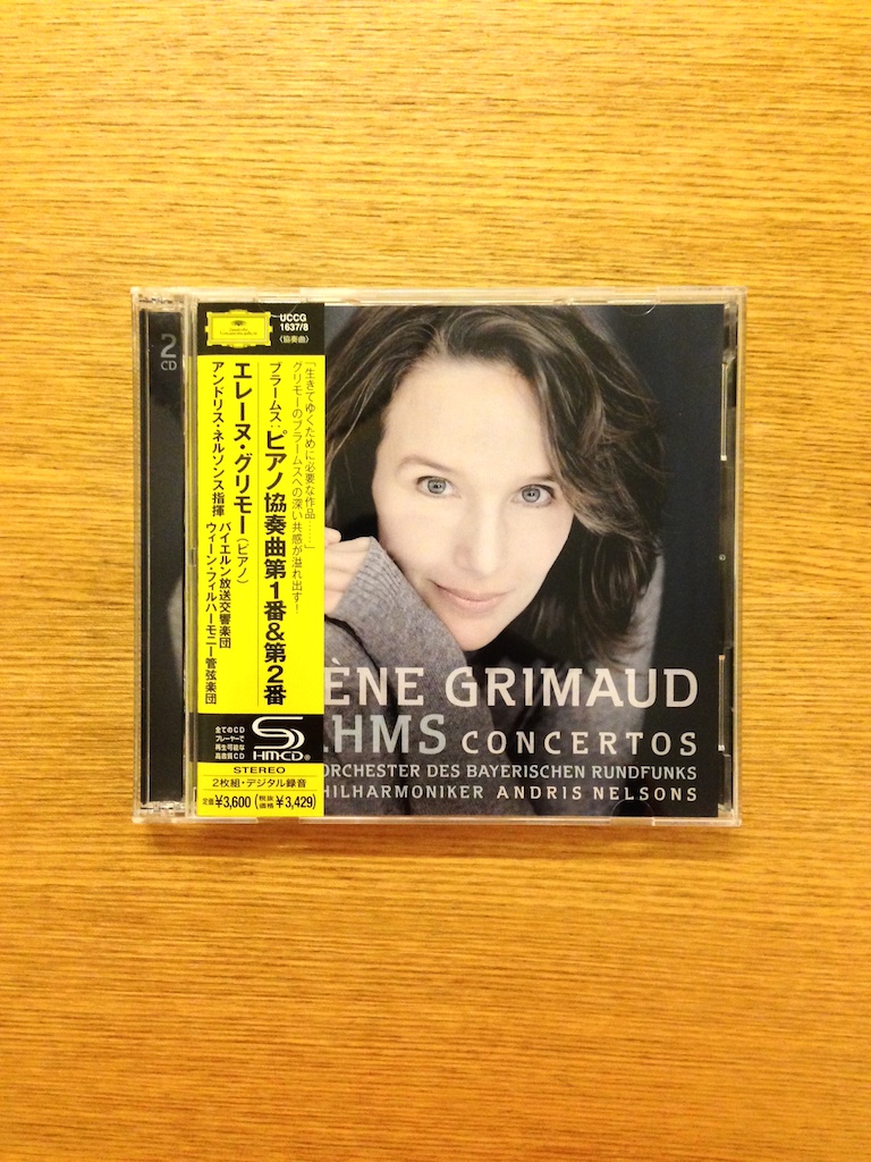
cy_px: 581
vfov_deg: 55.4
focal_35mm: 33
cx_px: 436
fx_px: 1107
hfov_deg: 42.9
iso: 400
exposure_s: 1/20
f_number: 2.4
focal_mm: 4.12
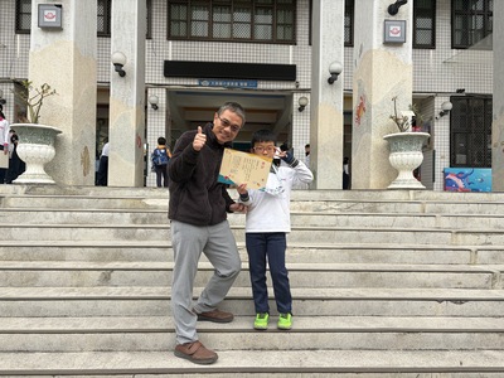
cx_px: 252
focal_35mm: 26
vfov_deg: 53.1
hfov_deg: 67.3
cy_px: 189
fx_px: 379
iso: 40
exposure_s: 1/289
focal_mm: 5.96
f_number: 1.6
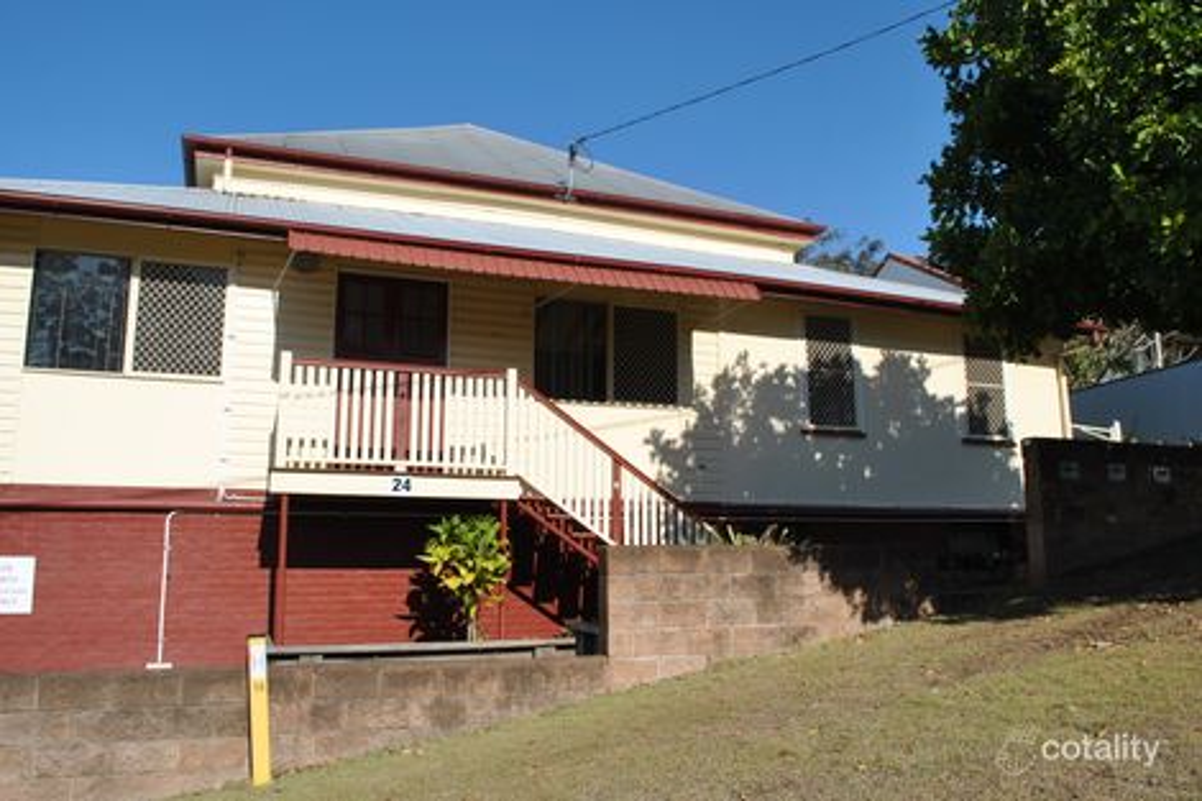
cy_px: 400
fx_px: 901
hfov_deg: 67.4
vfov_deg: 47.9
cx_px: 601
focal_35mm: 27
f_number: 9
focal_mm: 18
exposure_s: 1/320
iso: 100
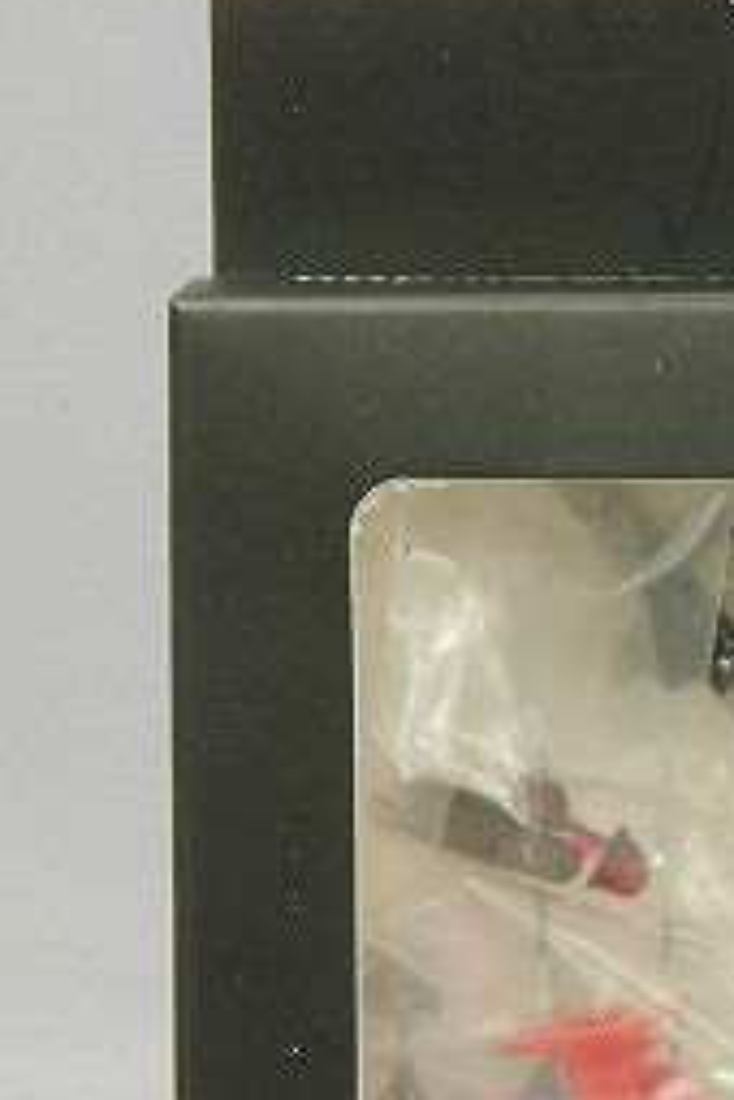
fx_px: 8593
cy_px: 654
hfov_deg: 4.9
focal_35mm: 281
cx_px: 760
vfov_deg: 7.3
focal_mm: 75
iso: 400
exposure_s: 1
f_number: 32
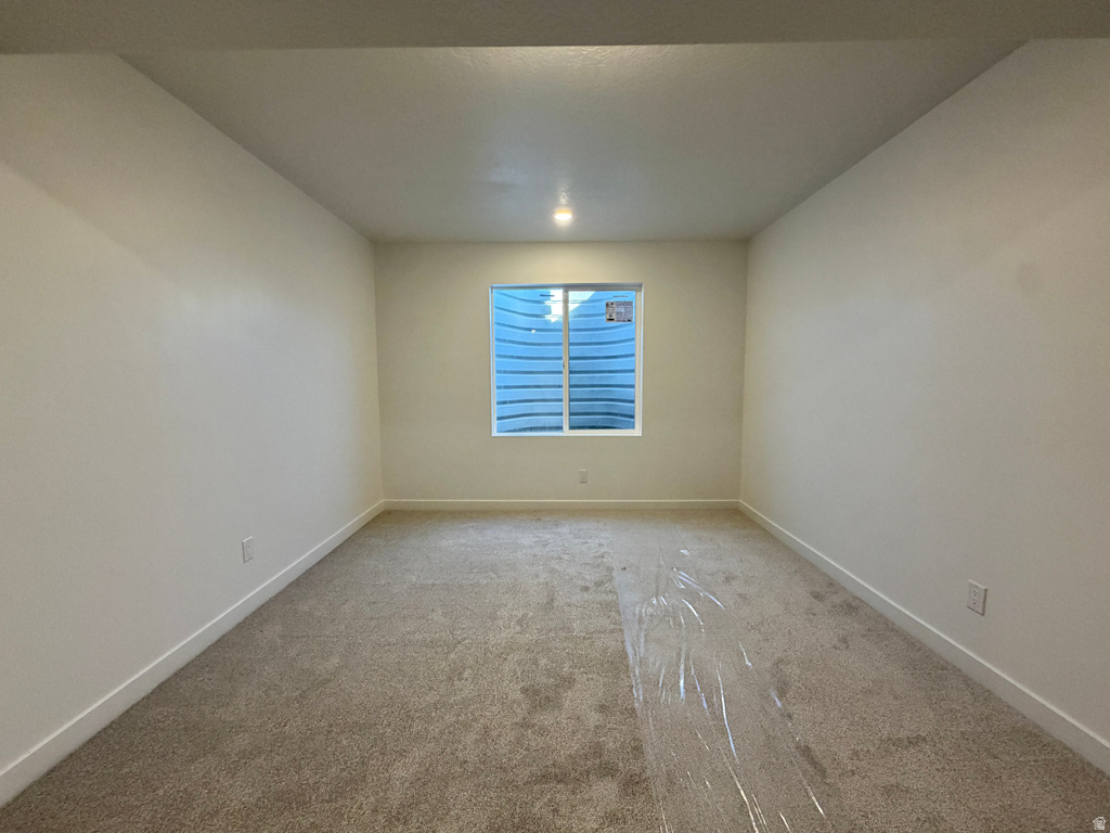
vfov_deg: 85.7
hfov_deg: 102.1
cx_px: 555
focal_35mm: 14
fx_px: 449
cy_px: 416
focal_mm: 2.22
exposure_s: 1/120
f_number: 2.2
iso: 250
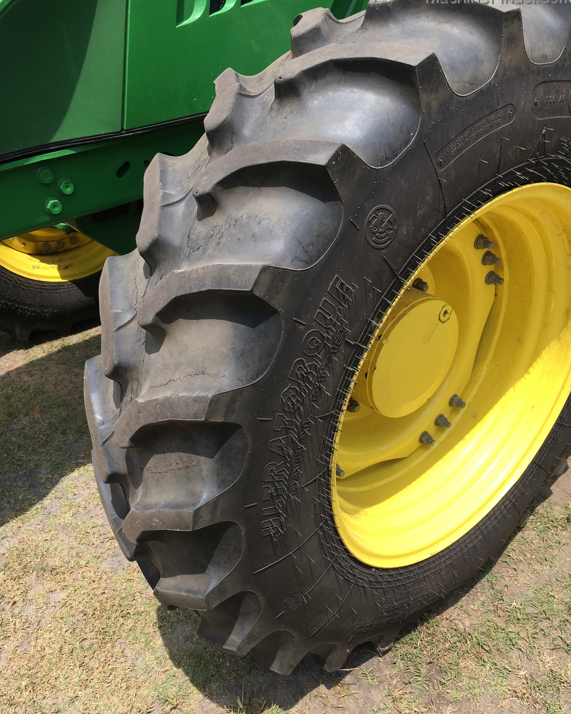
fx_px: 655
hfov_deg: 47.1
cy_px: 381
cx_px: 280
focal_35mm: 31
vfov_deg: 57.1
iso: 25
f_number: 2.2
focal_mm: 4.15
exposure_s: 1/801
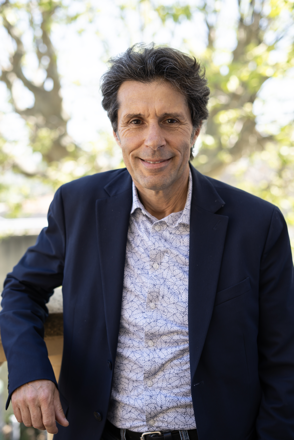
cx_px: 147
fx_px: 612
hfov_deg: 27.0
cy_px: 220
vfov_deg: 39.6
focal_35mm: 50
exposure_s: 1/250
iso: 100
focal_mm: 50
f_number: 2.8
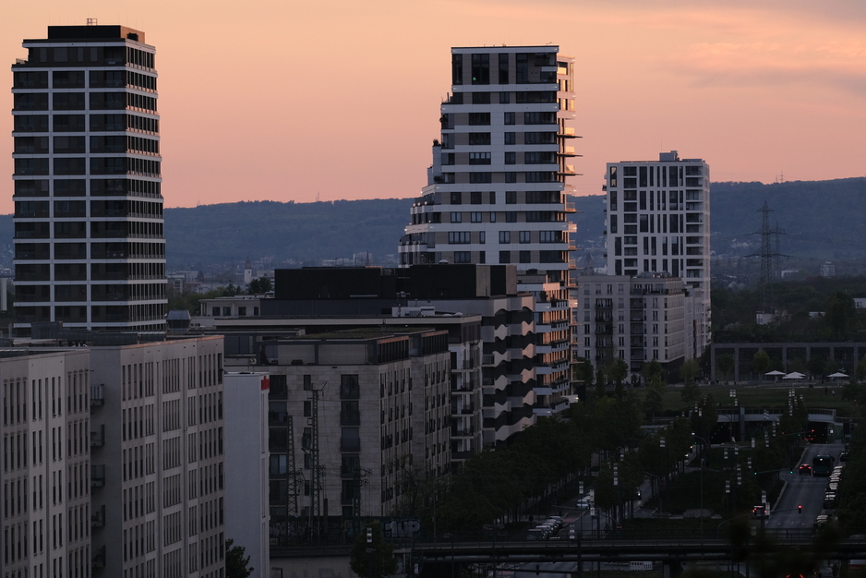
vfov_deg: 4.8
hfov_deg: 7.2
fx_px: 6882
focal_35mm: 286
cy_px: 278
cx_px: 419
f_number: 6.3
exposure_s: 1/500
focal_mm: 174.4
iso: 1000
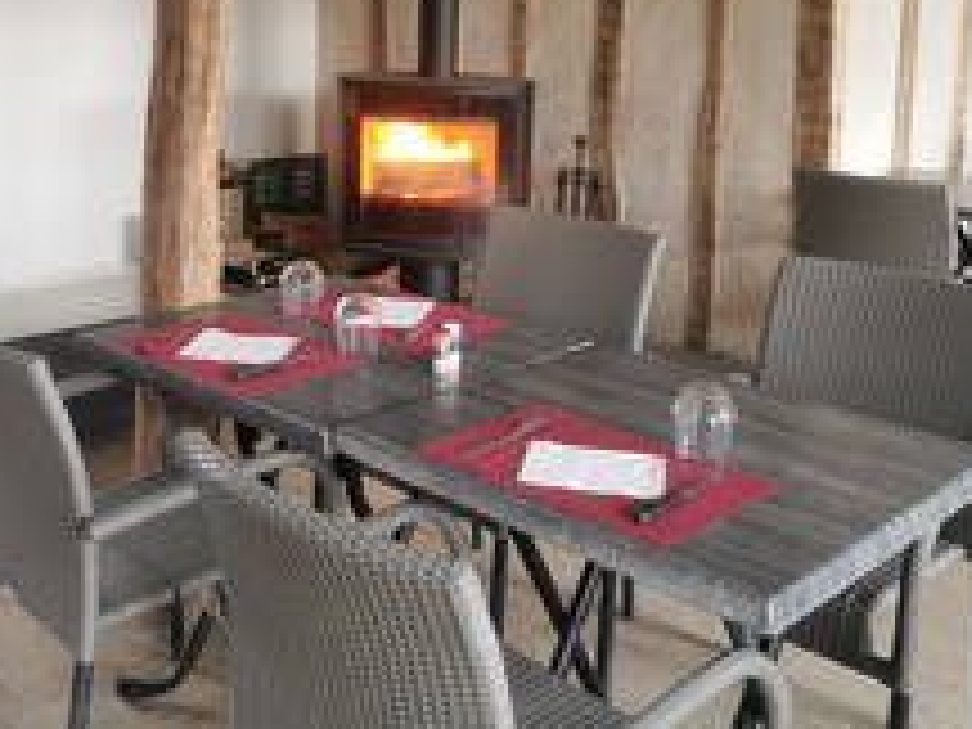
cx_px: 328
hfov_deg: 41.6
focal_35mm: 45
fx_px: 1264
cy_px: 144
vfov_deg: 31.3
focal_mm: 5.58
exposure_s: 1/50
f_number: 1.8
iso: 160
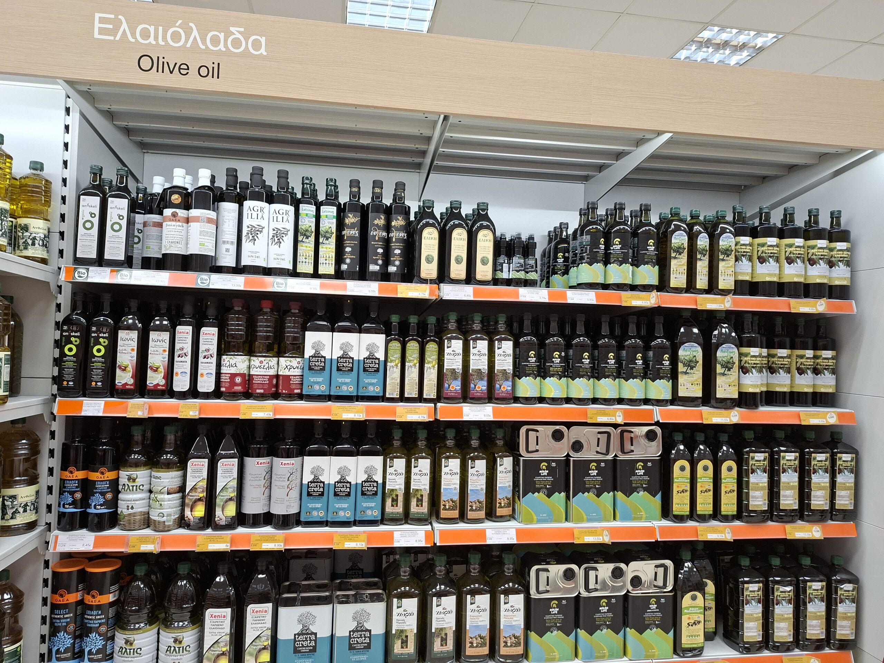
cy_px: 332
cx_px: 442
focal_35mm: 23
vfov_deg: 58.9
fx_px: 587
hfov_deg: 73.9
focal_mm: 5.54
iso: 125
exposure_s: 1/100
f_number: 1.8
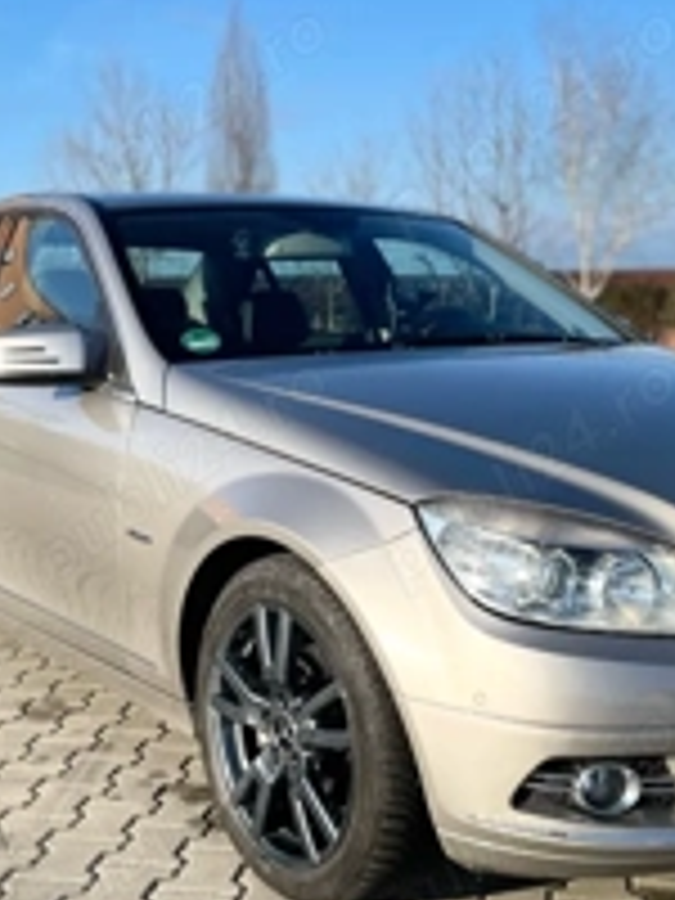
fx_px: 1352
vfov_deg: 36.7
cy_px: 526
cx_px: 270
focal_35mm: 52
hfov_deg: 28.0
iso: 50
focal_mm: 5.1
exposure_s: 1/2660
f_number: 1.6
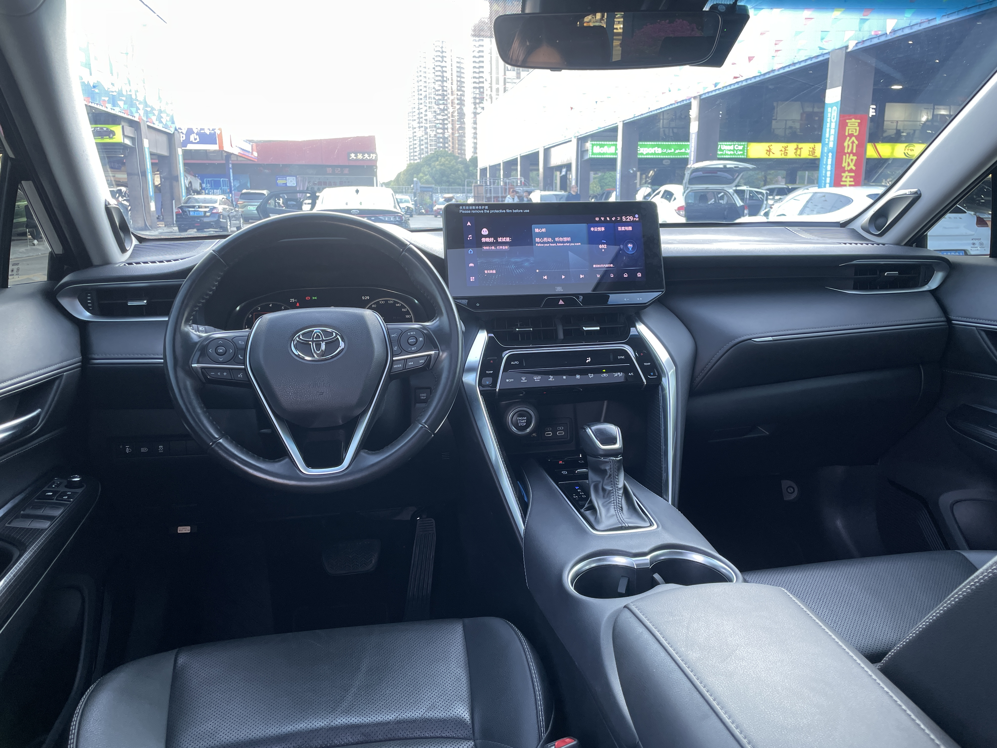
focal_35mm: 26
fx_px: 749
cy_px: 374
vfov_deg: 53.1
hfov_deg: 67.3
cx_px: 498
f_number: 1.6
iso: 50
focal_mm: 4.2
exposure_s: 1/121
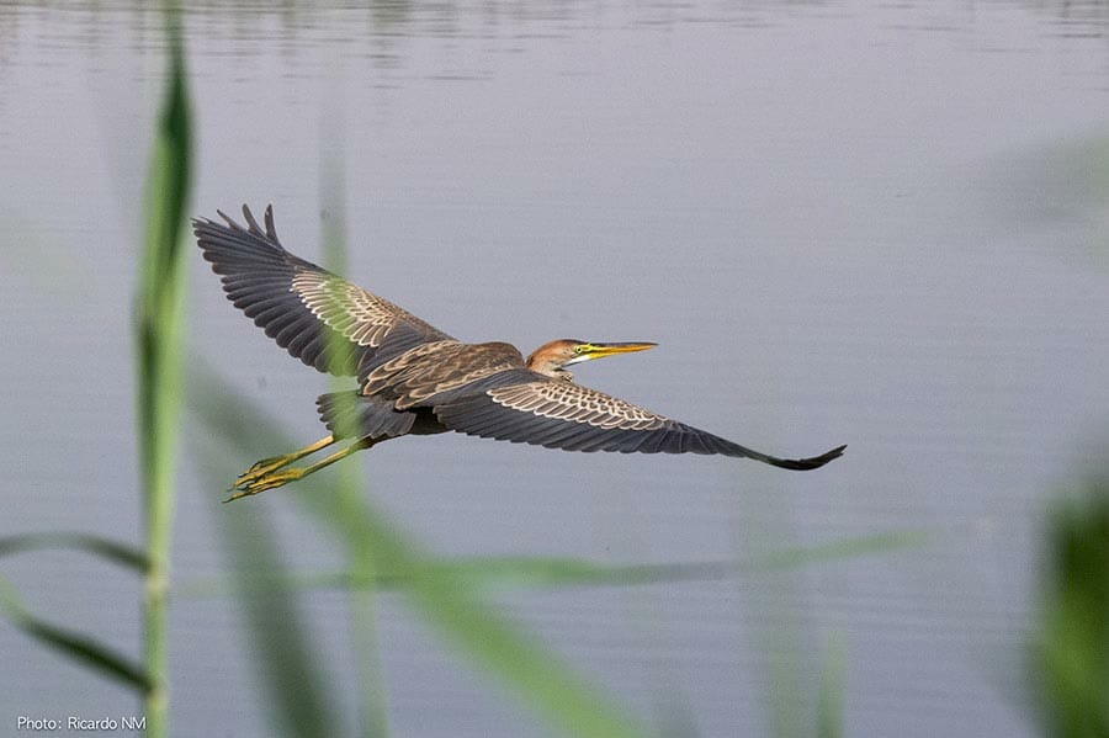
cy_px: 369
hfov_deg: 9.8
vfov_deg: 6.5
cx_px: 554
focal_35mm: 210
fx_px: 6465
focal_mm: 210
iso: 1600
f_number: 13
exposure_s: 1/2000
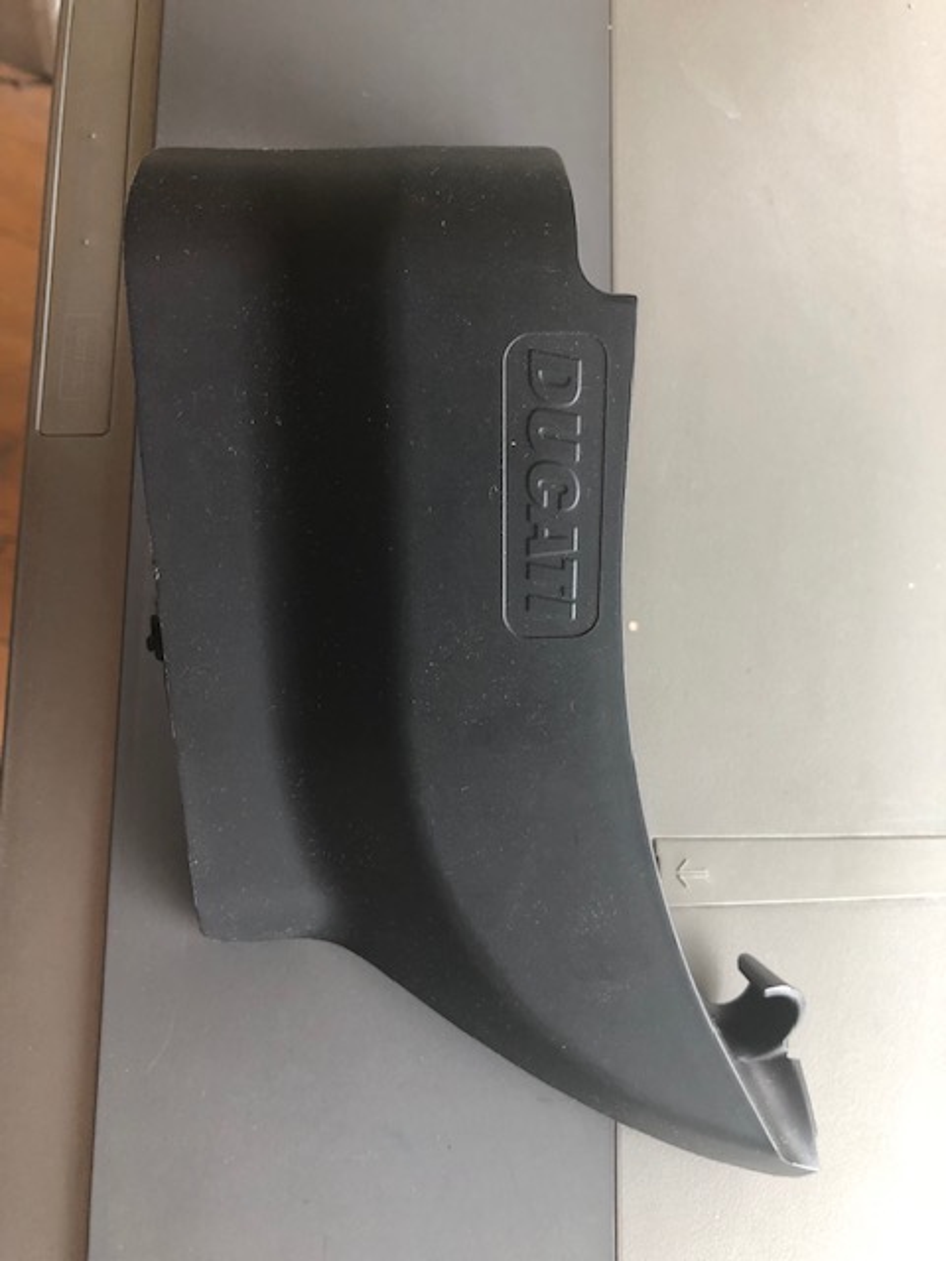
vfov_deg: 63.4
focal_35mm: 28
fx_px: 1020
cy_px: 630
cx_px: 473
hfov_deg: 49.7
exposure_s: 1/25
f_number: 1.8
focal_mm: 3.99
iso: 32
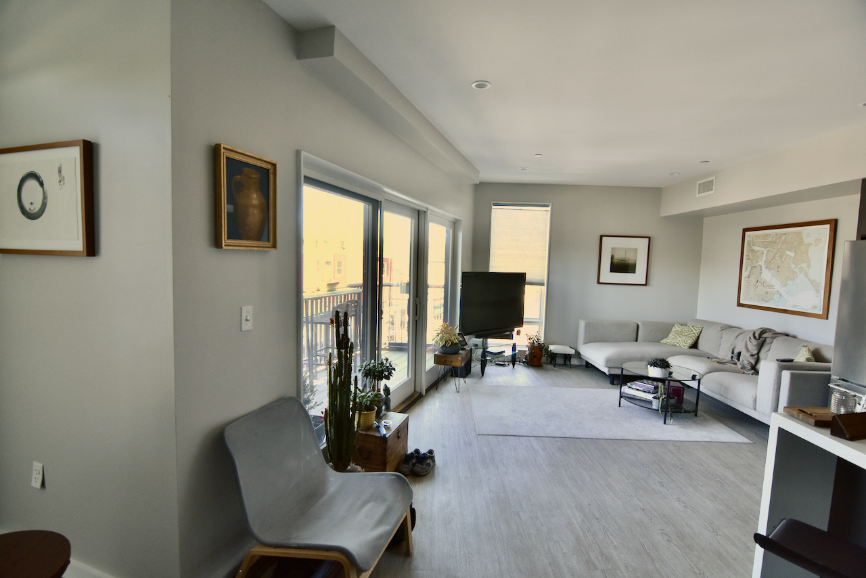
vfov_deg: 72.1
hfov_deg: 95.0
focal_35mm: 16
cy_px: 289
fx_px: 397
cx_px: 433
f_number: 5
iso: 800
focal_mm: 11
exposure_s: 1/100
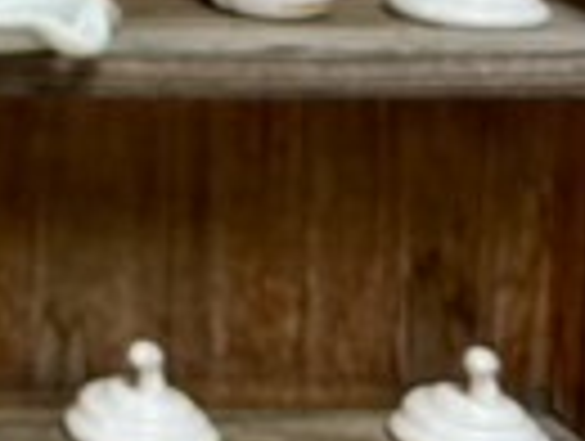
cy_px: -353
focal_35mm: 140
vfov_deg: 10.0
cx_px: -644
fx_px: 2370
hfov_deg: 12.2
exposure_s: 1/419
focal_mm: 5.96
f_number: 1.6
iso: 50
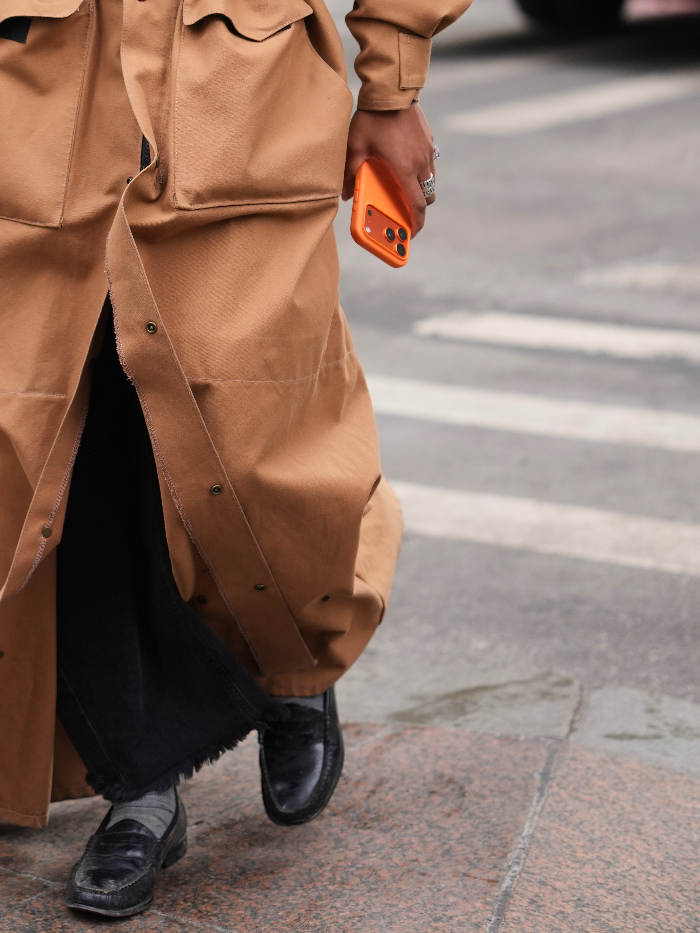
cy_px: 55
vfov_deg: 19.4
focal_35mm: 99
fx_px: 2669
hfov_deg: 14.8
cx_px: 95
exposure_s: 1/1000
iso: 320
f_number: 2
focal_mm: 50
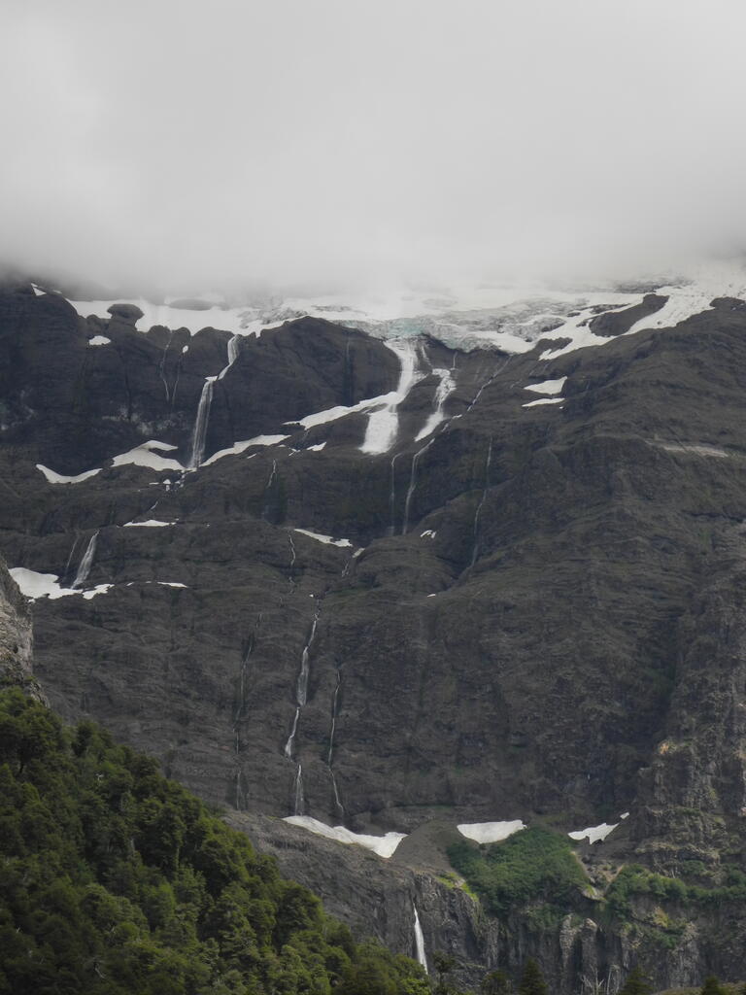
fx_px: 3419
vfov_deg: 16.6
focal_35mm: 119
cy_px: 498
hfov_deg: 12.5
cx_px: 373
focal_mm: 25.4
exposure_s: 1/500
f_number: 4.5
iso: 100
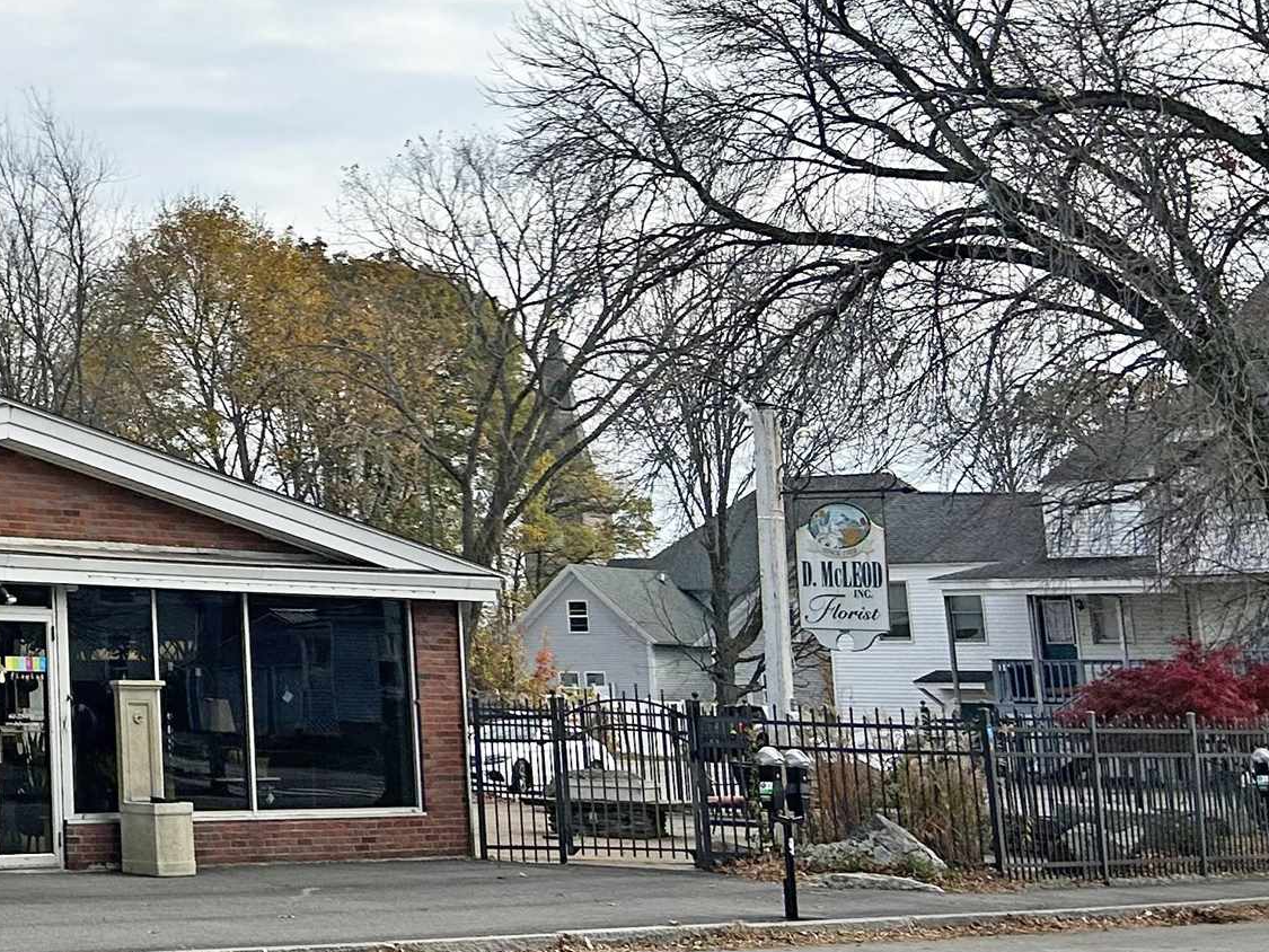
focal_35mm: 71
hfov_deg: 23.7
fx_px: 2603
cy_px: 175
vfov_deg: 20.5
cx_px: -446
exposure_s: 1/7463
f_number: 1.5
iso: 50
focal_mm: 5.7
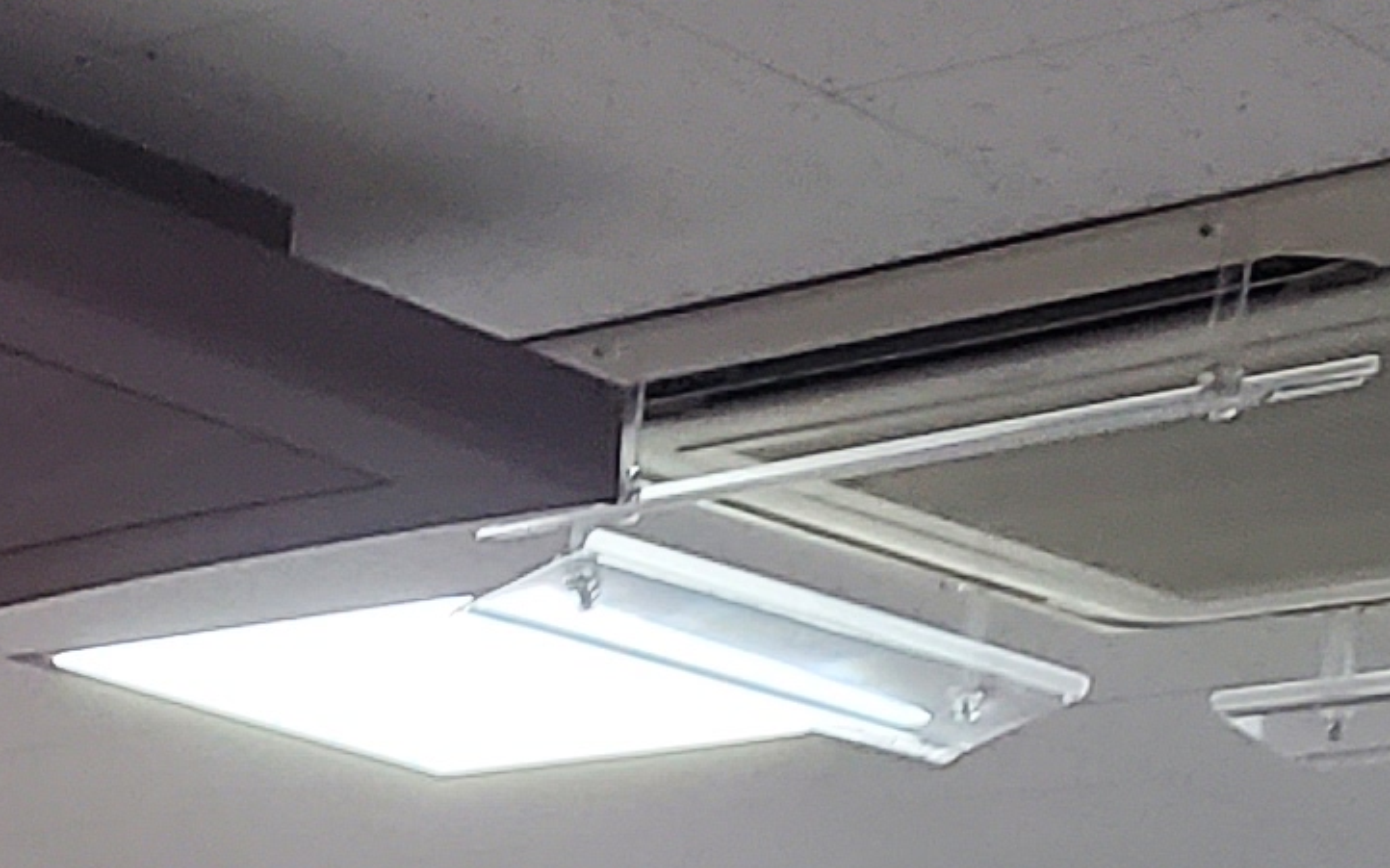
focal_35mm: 154
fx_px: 5833
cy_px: 2512
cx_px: 266
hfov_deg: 13.5
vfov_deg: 7.6
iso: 200
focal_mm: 4.25
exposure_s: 1/120
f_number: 1.8
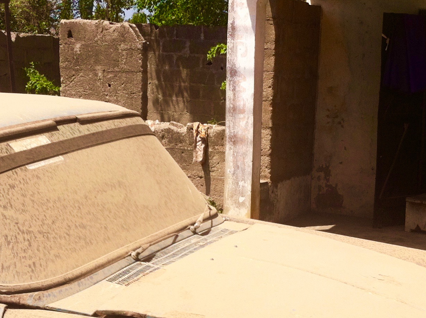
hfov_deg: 26.3
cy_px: 200
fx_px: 909
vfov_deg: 19.8
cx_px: 178
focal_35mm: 74
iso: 80
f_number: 2.8
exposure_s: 1/1117
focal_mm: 3.85
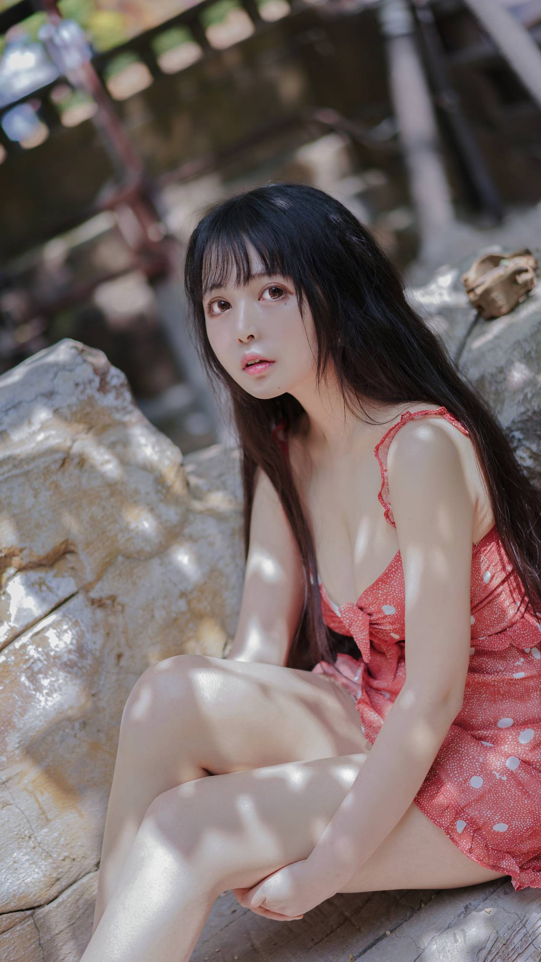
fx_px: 1479
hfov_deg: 20.7
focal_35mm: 58
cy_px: 481
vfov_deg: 36.0
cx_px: 304
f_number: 1.8
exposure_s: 1/800
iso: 100
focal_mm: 55
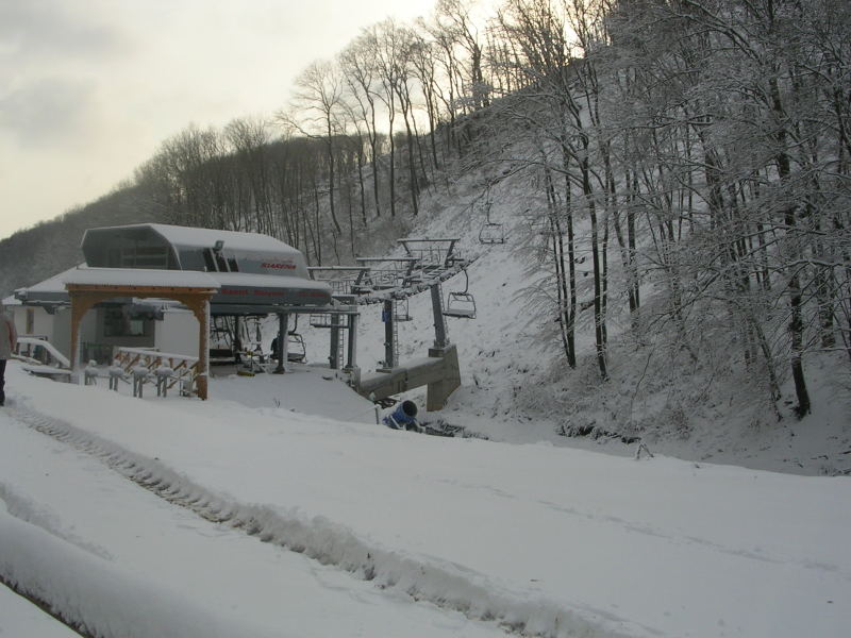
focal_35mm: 38
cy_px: 319
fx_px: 934
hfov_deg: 49.0
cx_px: 426
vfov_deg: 37.7
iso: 50
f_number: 5.6
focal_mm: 5.8
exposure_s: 1/320
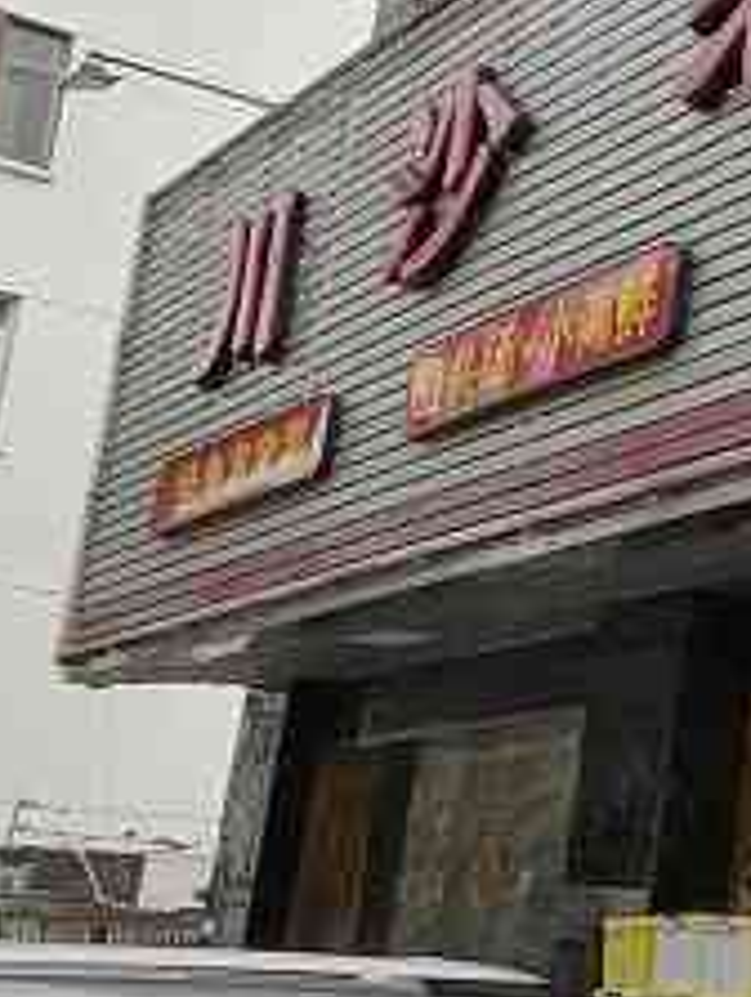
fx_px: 2048
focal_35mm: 71
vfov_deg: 27.4
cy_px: 490
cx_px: 1399
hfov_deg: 16.8
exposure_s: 1/526
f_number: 2.4
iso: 50
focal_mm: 1.78
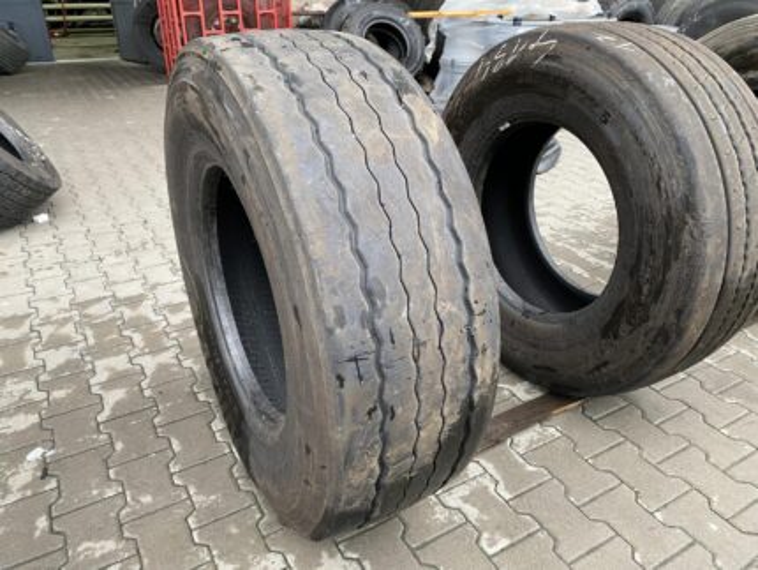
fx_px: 570
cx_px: 379
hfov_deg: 67.3
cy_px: 285
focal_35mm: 26
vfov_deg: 53.1
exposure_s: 1/93
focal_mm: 4.25
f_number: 1.8
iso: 125
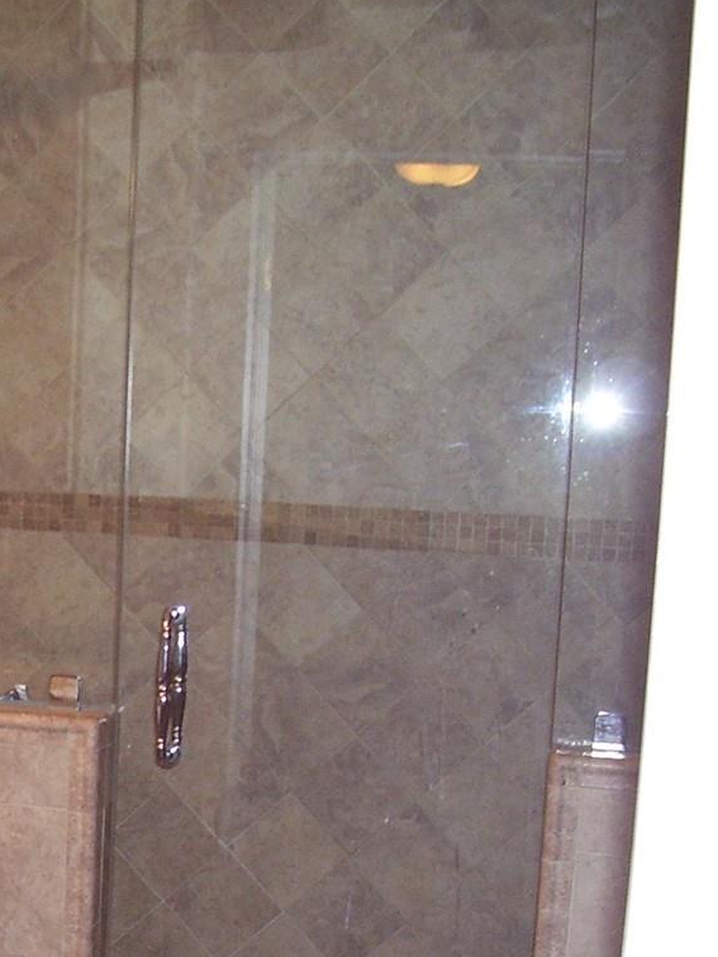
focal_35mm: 72
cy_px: 735
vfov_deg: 26.6
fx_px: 1991
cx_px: -65
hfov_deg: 19.6
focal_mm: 5.6
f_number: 2.7
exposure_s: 1/60
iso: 125
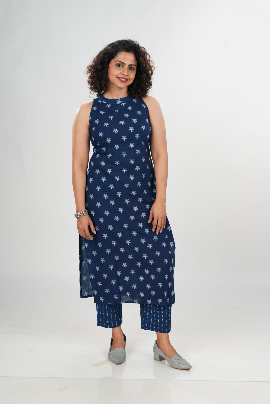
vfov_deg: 31.9
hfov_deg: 21.6
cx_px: 135
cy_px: 202
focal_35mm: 63
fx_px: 709
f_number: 4.5
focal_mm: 63
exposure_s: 1/320
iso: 1600
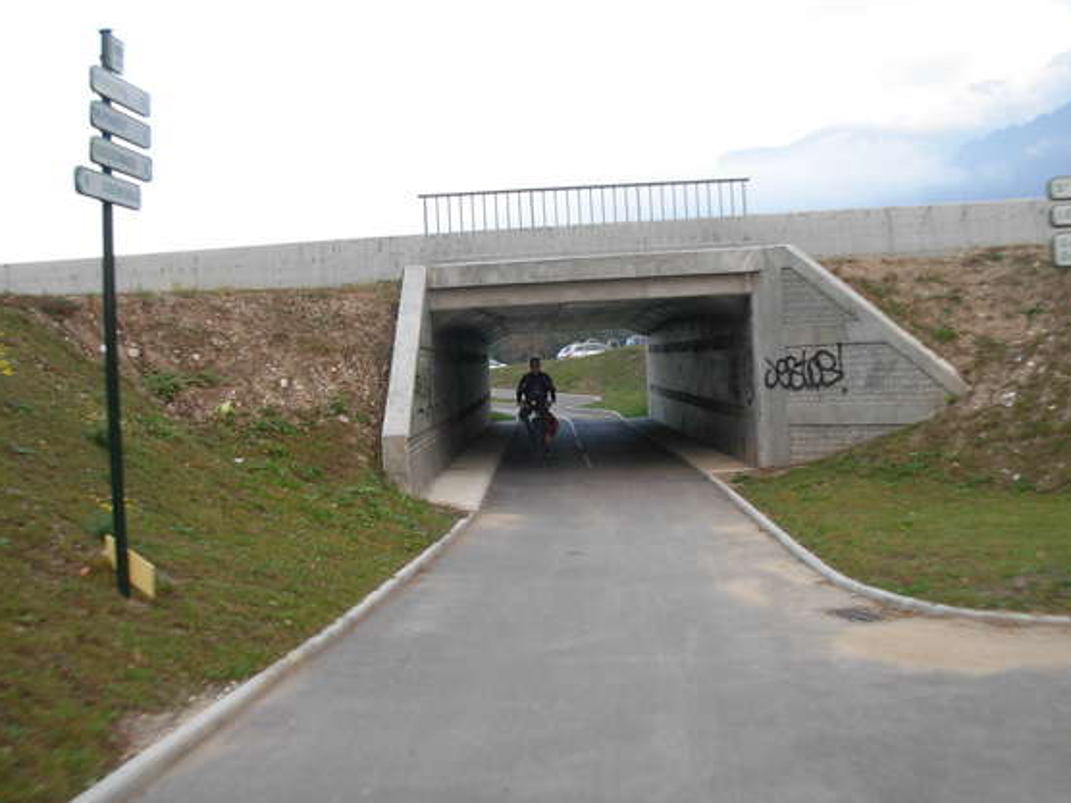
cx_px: 566
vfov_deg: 35.1
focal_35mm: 41
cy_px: 377
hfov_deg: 45.8
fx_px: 1269
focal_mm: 6.3
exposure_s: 1/71.8
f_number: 2.9
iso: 79
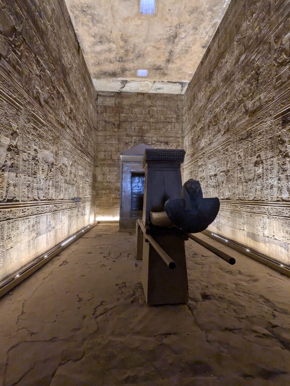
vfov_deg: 94.5
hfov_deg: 78.1
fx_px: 179
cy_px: 193
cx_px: 145
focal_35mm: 16
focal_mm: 2.22
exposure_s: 1/100
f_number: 2.2
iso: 347
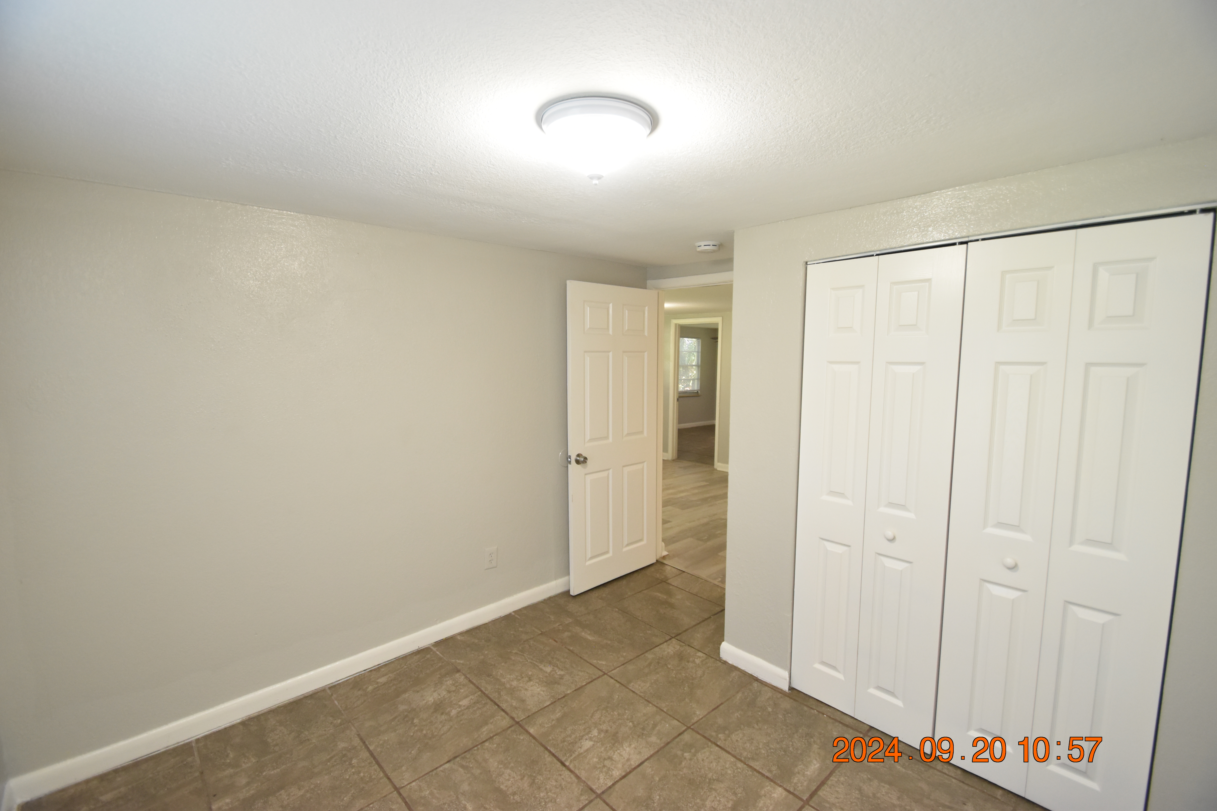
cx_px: 608
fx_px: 507
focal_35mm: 15
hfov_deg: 100.4
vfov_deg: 77.3
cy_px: 406
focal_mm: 10
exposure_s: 1/60
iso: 1100
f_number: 3.5
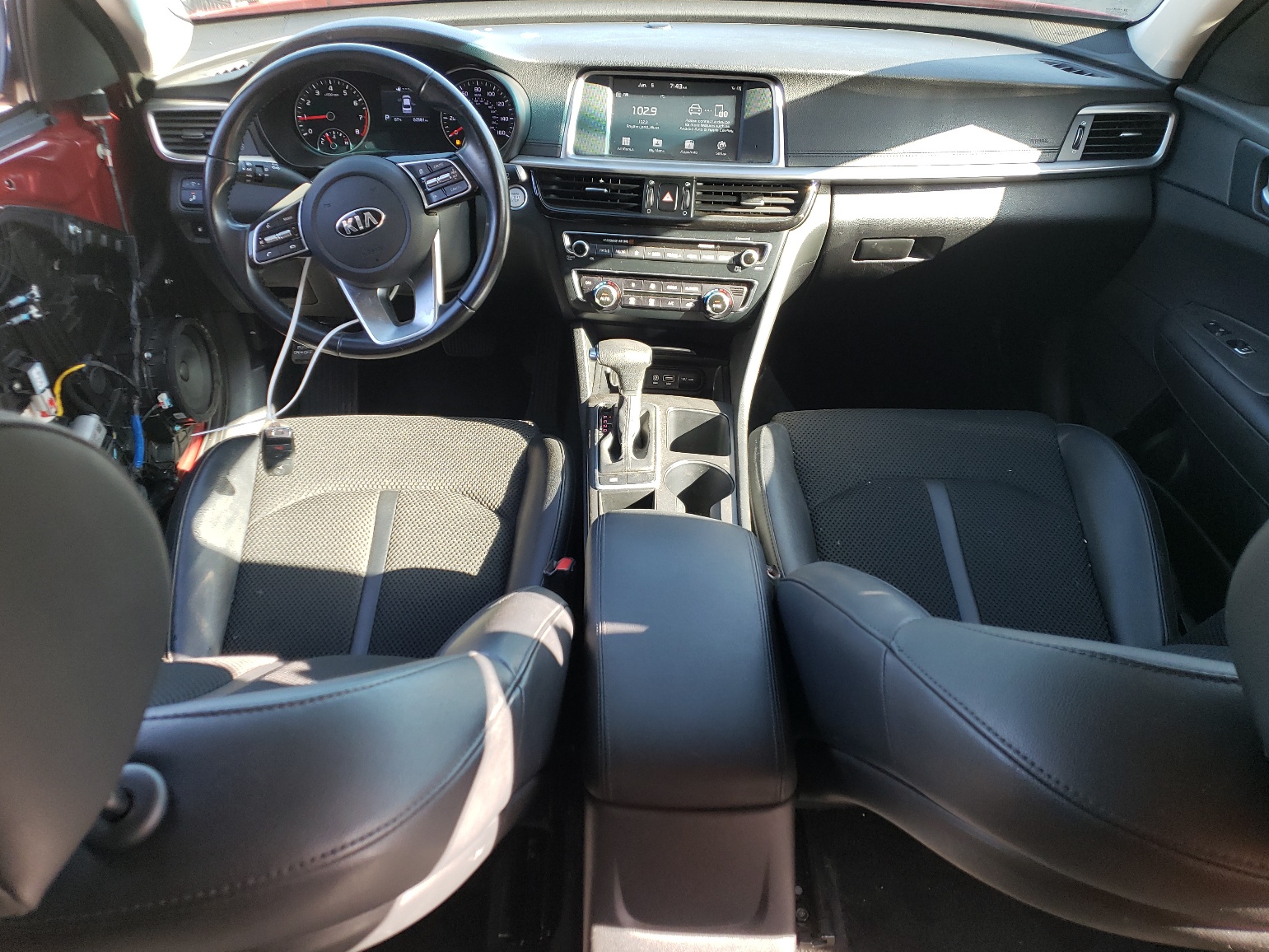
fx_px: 990
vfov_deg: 51.4
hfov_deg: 65.3
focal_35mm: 27
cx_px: 632
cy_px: 477
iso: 58
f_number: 1.5
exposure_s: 1/120
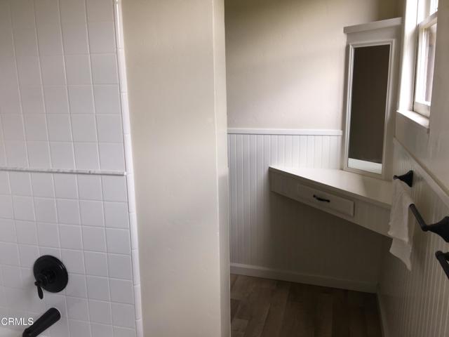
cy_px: 168
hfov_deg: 61.7
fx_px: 376
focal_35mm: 29
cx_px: 224
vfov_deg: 48.2
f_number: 2.2
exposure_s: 1/120
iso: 40
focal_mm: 4.15
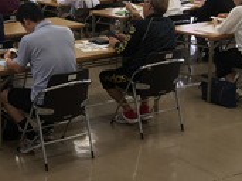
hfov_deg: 23.7
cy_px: 11
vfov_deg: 19.0
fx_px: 531
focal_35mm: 76
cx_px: -37
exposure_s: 1/40
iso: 25
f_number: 2.2
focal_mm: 4.15
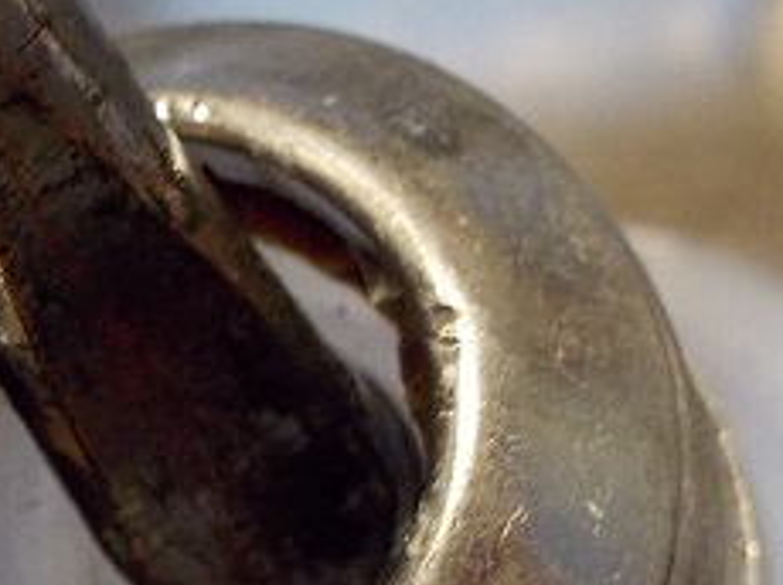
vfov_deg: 14.5
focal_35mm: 101
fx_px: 2282
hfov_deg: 19.4
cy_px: 469
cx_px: 266
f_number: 3.3
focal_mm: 4.1
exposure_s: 1/25
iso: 250
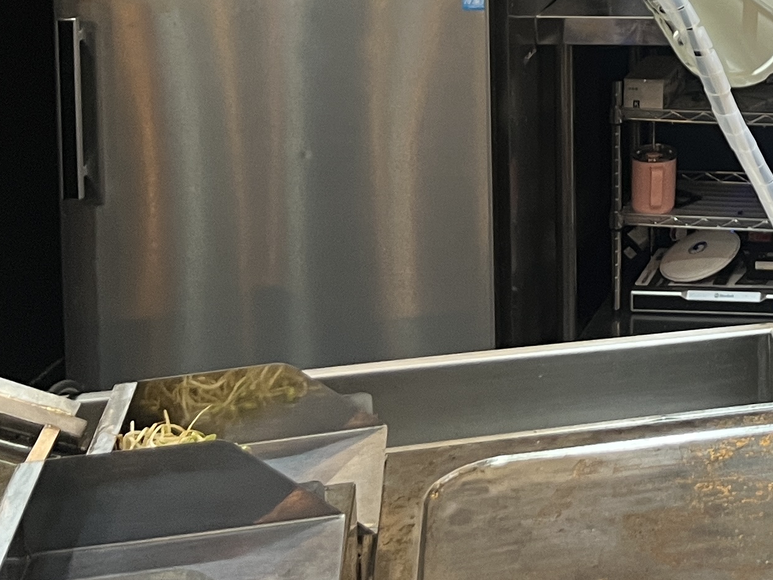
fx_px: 1876
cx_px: 983
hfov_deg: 21.3
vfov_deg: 16.0
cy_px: -314
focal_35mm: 84
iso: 125
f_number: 1.6
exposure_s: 1/60
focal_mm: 5.1
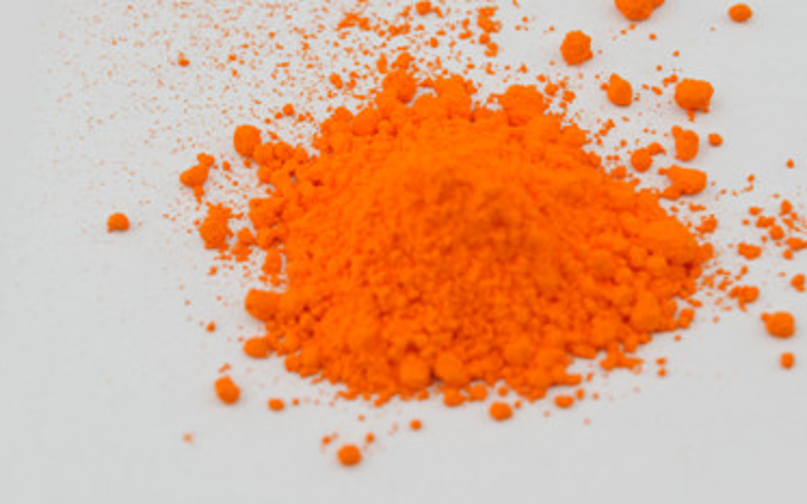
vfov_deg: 18.2
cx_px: 461
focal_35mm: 72
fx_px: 1576
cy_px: 268
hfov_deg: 28.7
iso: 140
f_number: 8
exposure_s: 1/125
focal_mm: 35
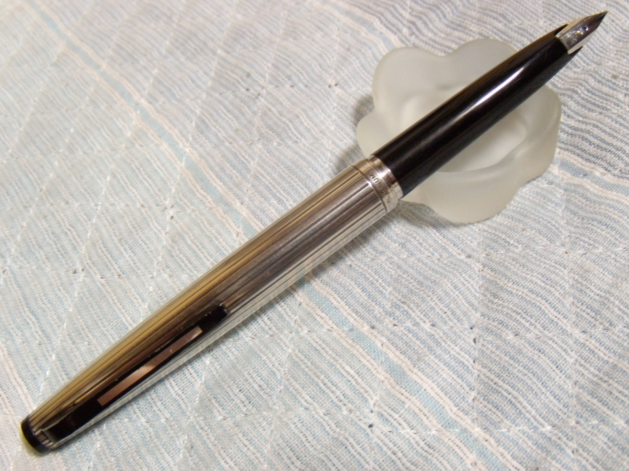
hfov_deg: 51.4
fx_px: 654
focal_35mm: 36
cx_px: 314
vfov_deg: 39.7
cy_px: 236
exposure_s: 1/13
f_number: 3.6
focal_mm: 6.4
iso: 400
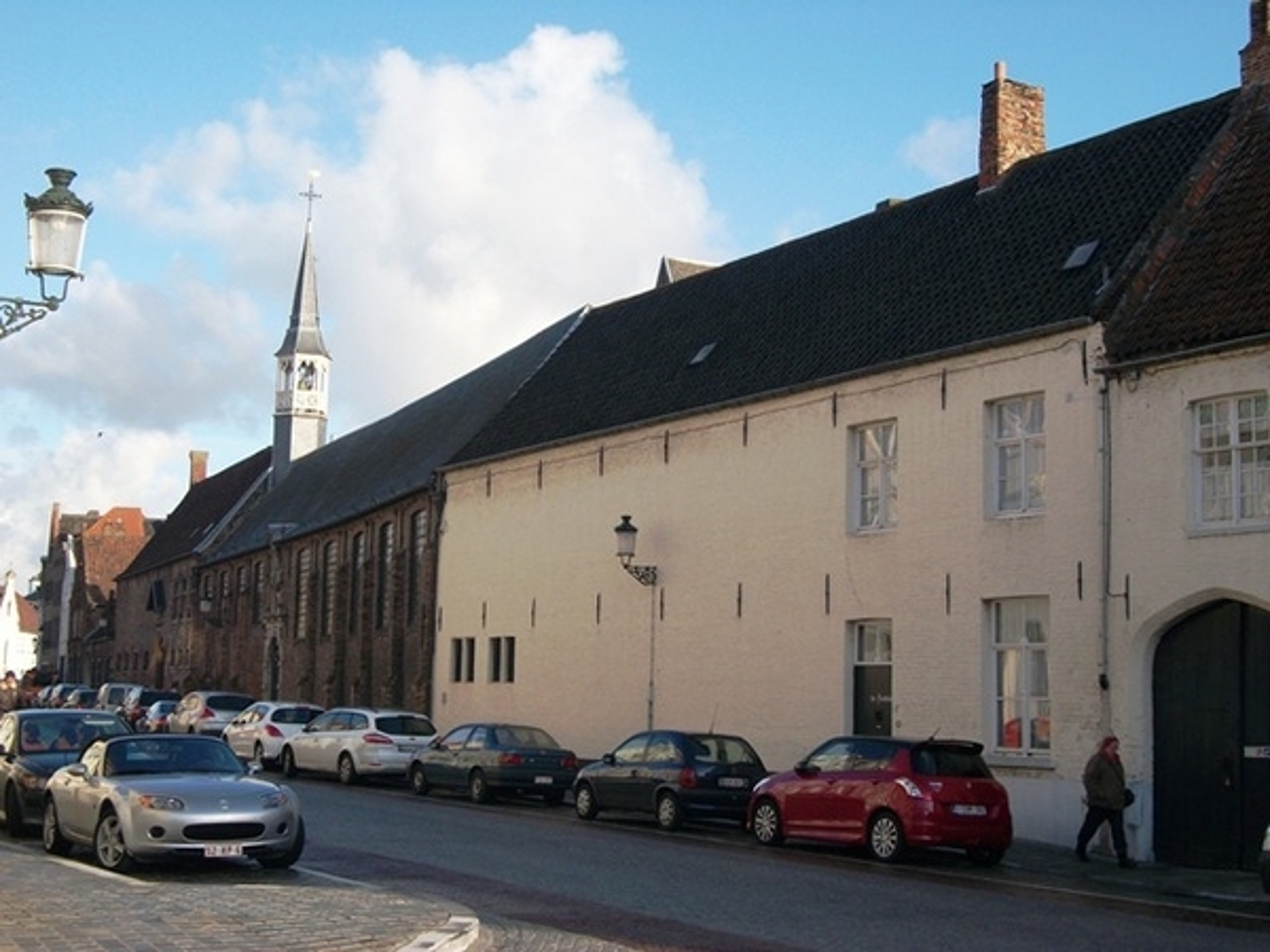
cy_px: 476
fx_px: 1834
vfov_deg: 29.1
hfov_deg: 38.2
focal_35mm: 50
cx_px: 635
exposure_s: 1/60
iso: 80
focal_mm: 8.8
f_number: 11.2
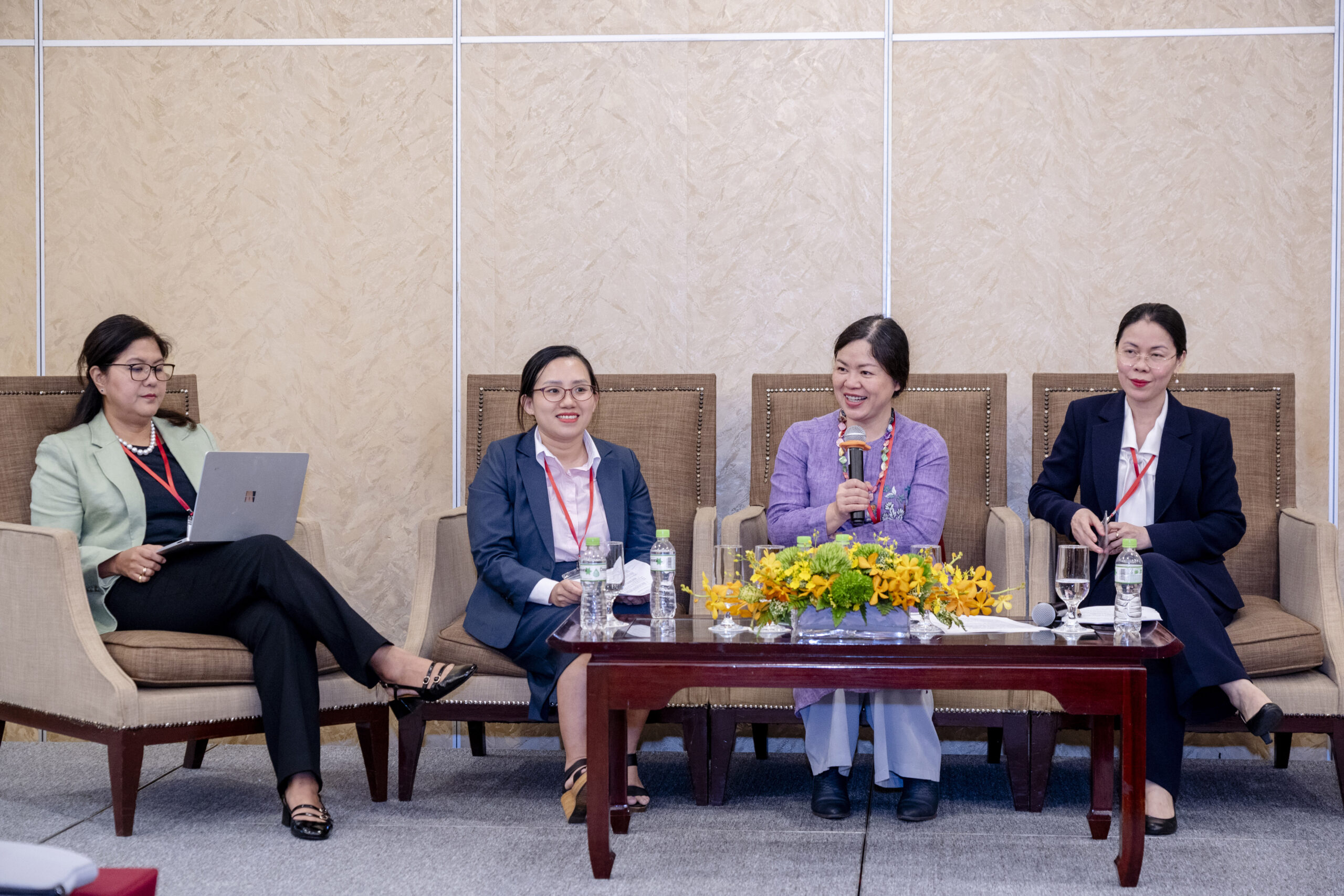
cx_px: 672
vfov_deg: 19.5
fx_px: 2613
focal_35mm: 70
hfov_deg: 28.8
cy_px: 448
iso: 1600
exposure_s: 1/100
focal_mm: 70
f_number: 4.5
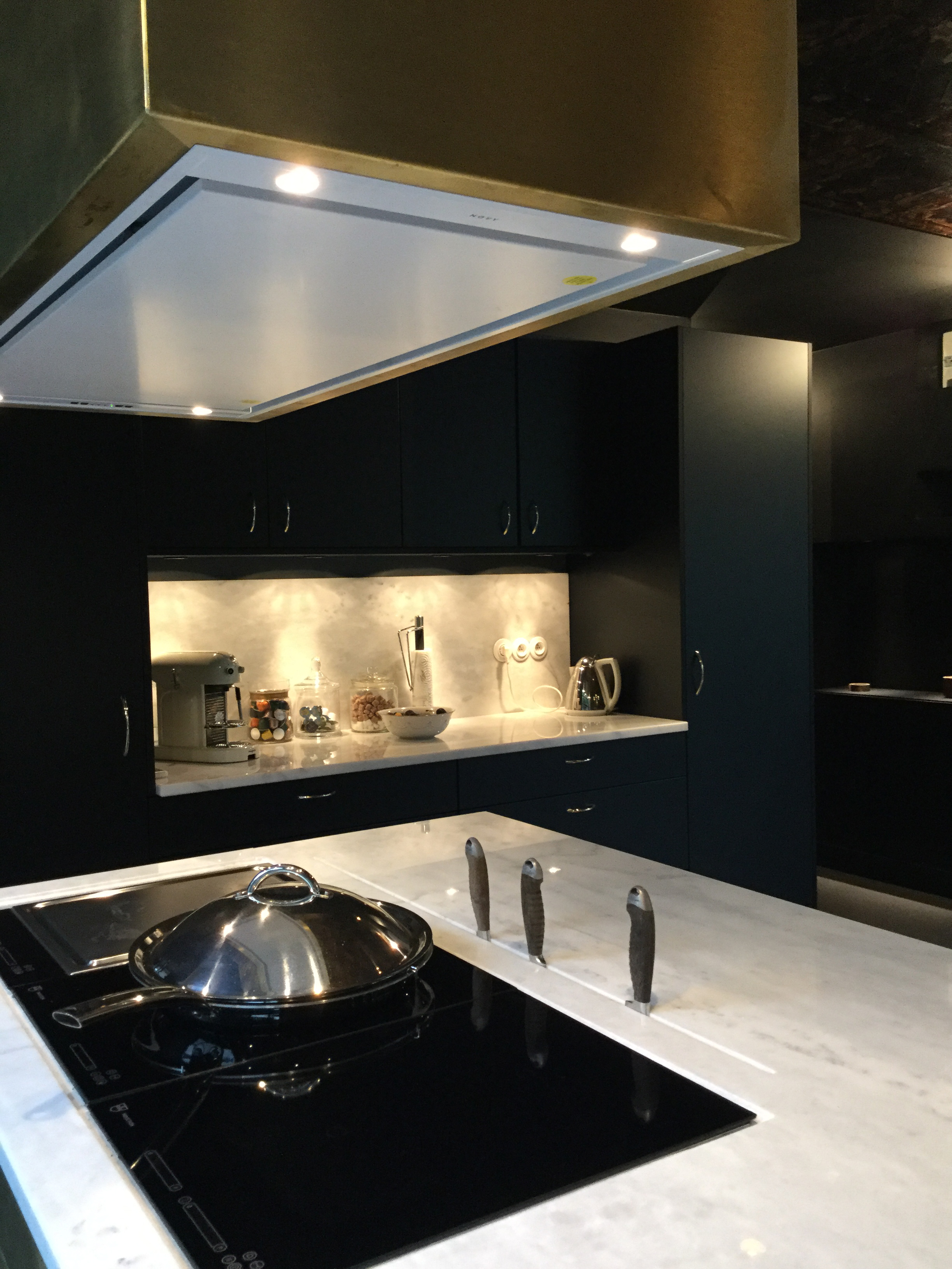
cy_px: 634
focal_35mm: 31
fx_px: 1137
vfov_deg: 58.4
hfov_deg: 45.4
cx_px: 476
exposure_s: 1/33
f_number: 2.4
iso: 160
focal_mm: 3.3
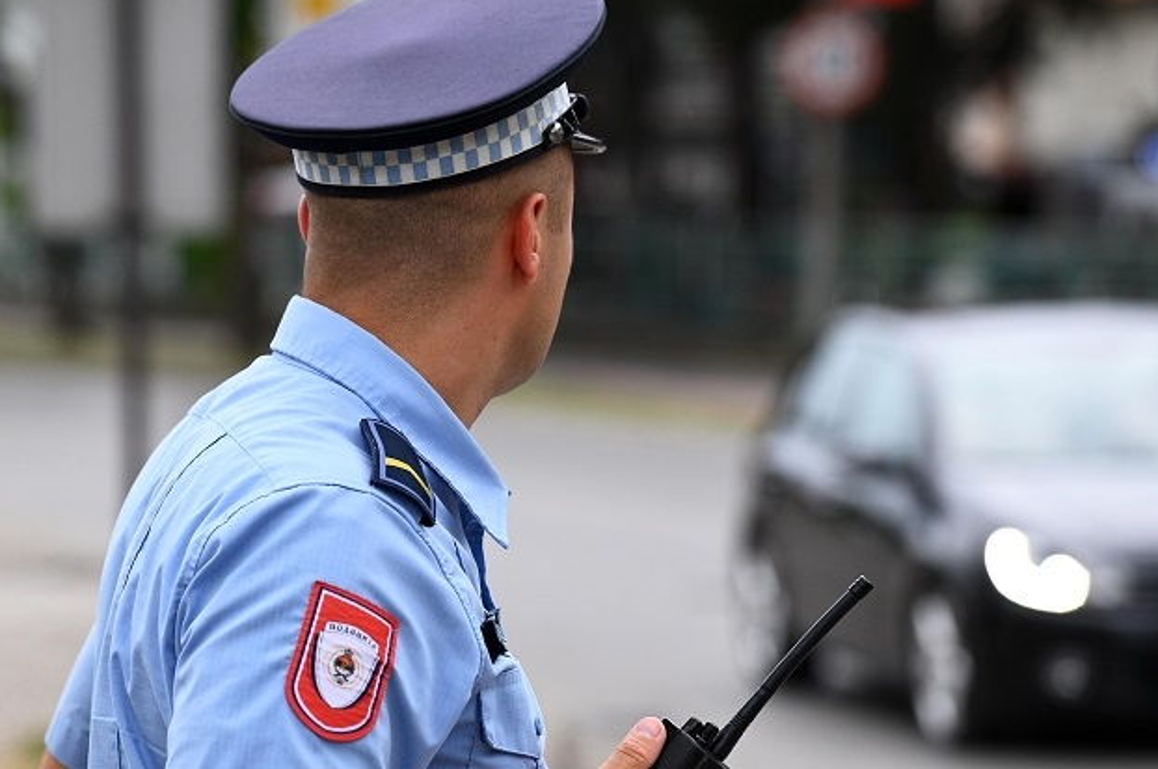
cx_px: 432
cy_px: 460
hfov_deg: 10.7
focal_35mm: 193
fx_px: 6200
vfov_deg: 7.1
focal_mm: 150
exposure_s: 1/640
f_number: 4.5
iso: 800
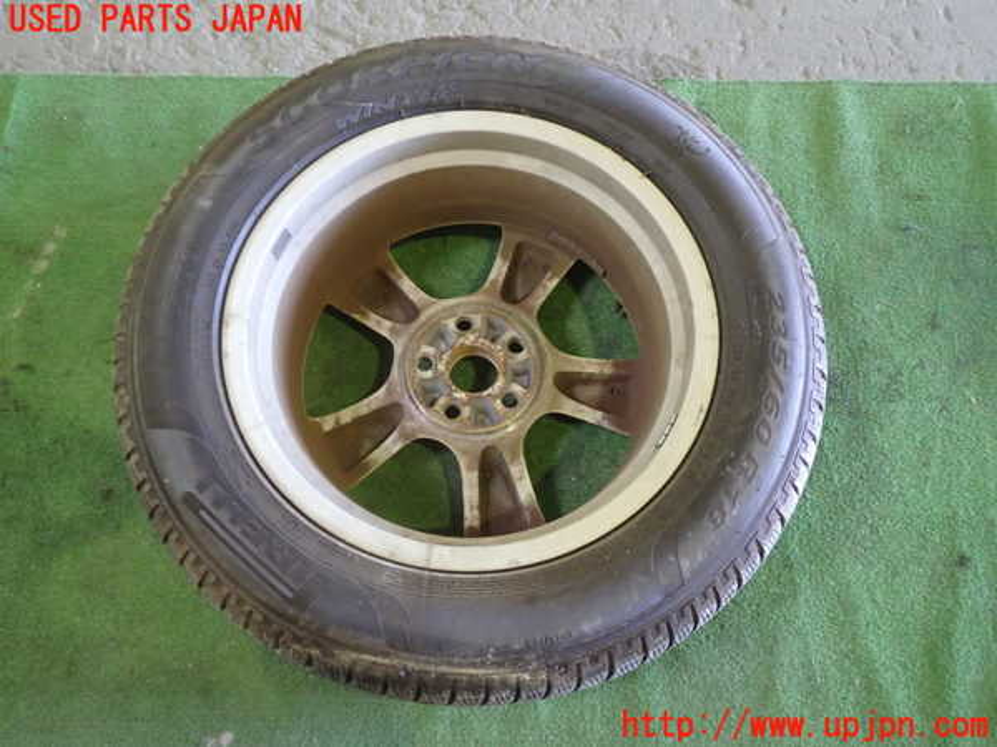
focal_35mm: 30
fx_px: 864
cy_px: 374
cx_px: 498
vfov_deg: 46.8
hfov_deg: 60.0
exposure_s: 1/30
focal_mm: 5.4
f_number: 2.3
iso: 640
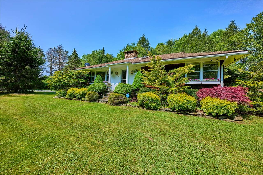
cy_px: 88
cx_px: 132
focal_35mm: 14
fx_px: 106
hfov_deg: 102.3
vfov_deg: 79.2
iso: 200
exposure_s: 1/640
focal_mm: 14.5
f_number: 8
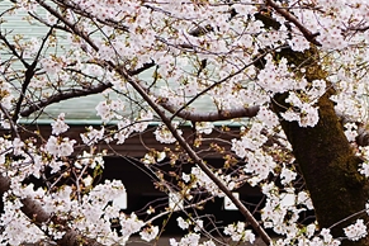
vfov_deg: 4.0
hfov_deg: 6.0
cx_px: 448
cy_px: 334
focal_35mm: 344
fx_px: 3526
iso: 125
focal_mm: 125
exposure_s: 1/160
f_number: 5
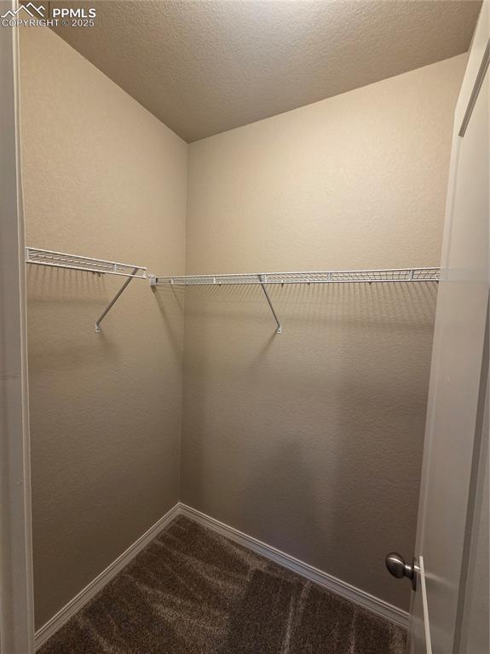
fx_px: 246
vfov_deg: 106.2
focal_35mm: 13
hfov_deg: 89.9
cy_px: 327
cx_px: 245
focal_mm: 2.2
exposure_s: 1/60
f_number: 2.2
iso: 250
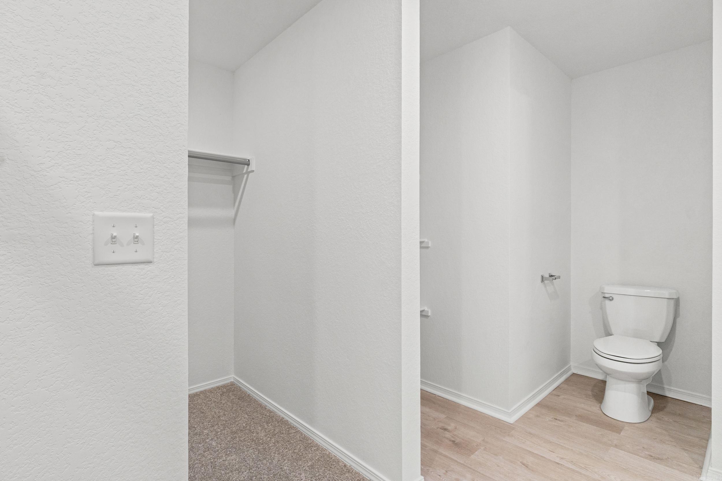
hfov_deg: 90.0
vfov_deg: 67.4
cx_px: 361
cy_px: 240
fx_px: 361
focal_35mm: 18
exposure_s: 1/10
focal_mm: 12
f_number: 9
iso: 250
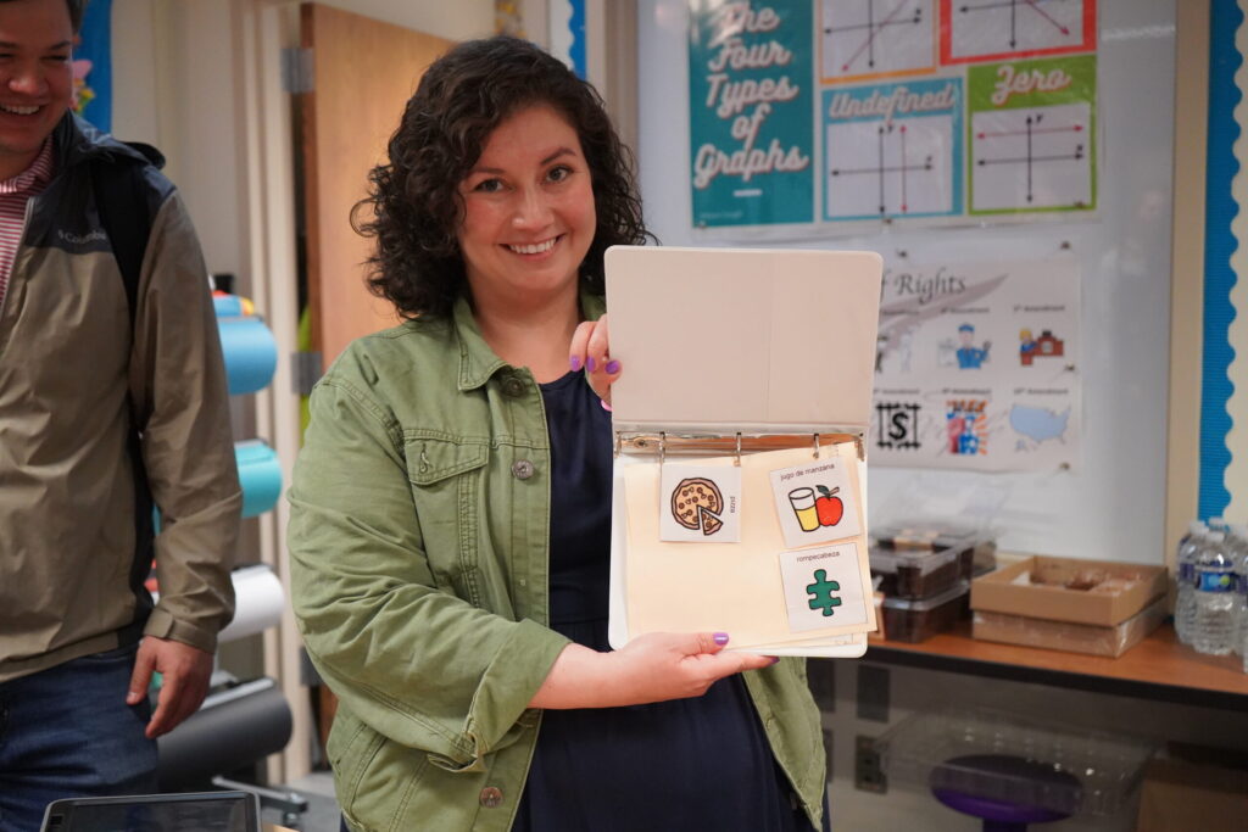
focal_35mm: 41
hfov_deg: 47.4
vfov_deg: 32.6
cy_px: 416
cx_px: 624
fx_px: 1421
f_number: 4.5
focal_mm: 41
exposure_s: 1/160
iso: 8000
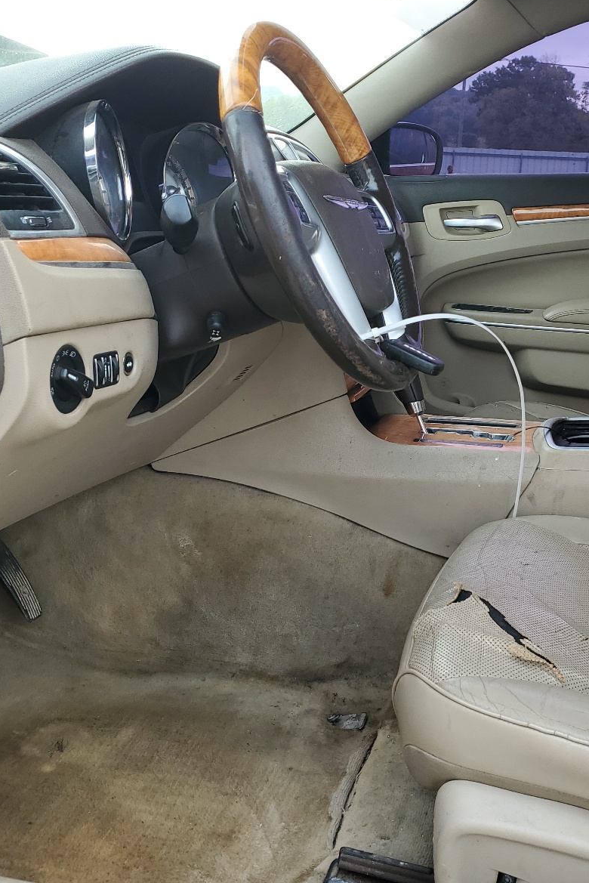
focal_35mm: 37
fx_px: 907
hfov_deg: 35.4
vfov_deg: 51.9
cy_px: 442
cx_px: 421
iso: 50
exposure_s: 1/278
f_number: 1.5
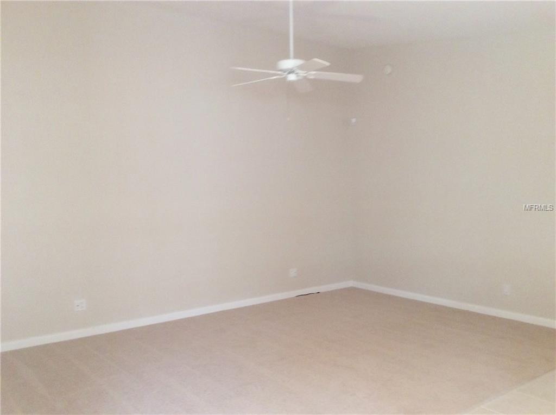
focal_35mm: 32
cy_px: 208
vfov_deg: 44.0
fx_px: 513
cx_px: 278
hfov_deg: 56.9
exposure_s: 1/24
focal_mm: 3.3
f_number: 2.4
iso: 100
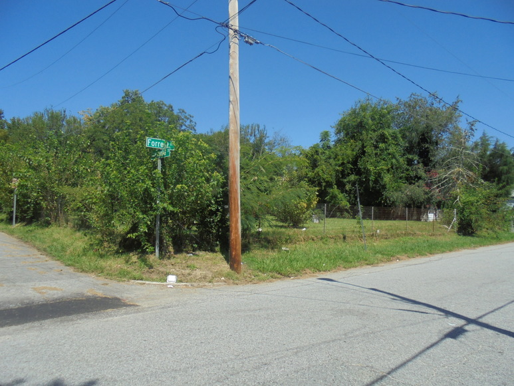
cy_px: 193
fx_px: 386
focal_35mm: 26
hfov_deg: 67.3
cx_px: 257
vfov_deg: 53.1
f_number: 3.5
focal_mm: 4.6
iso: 100
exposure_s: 1/800
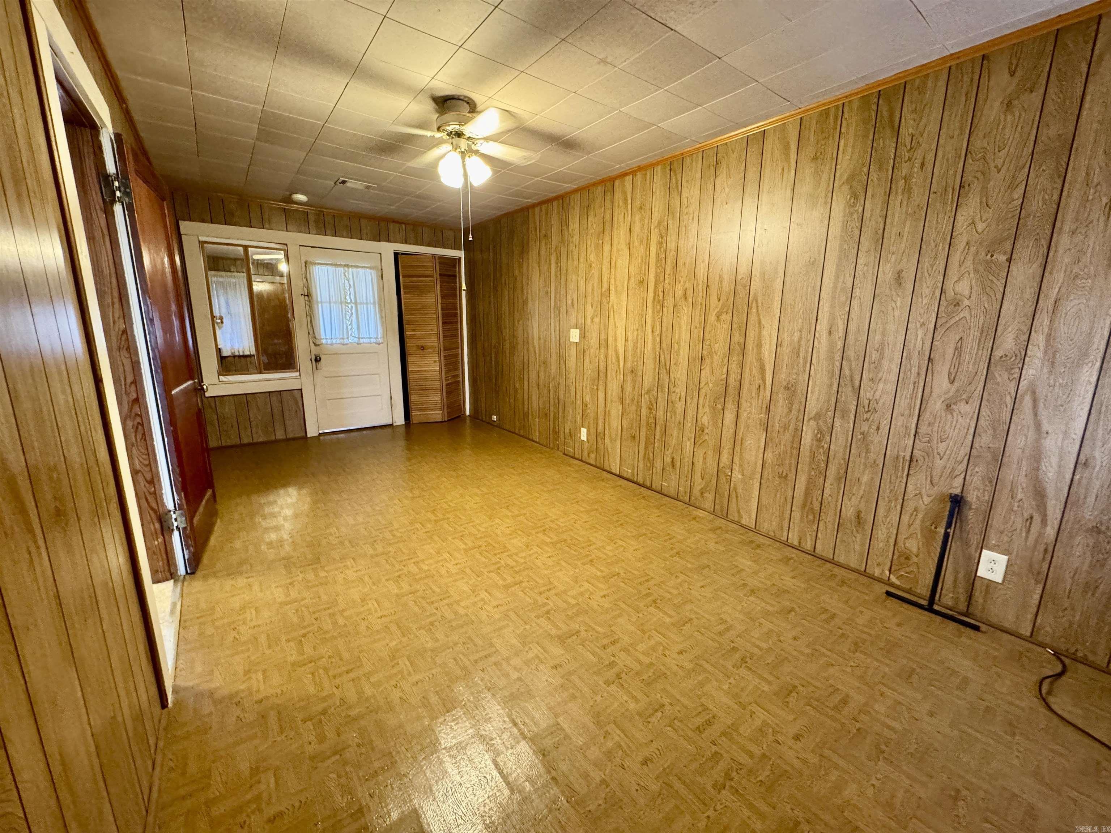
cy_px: 416
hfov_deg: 102.1
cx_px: 556
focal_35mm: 14
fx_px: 449
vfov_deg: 85.7
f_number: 2.2
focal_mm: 2.22
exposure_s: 1/60
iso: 800
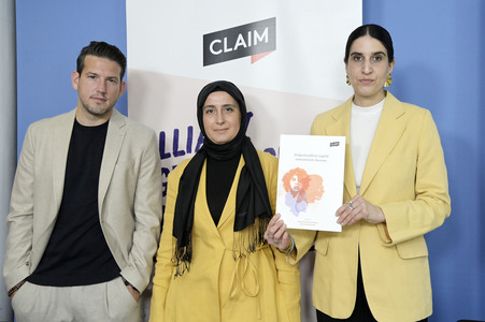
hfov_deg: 50.7
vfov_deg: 35.0
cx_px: 242
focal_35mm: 38
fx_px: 512
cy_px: 161
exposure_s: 1/2000
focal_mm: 38
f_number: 4
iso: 4000
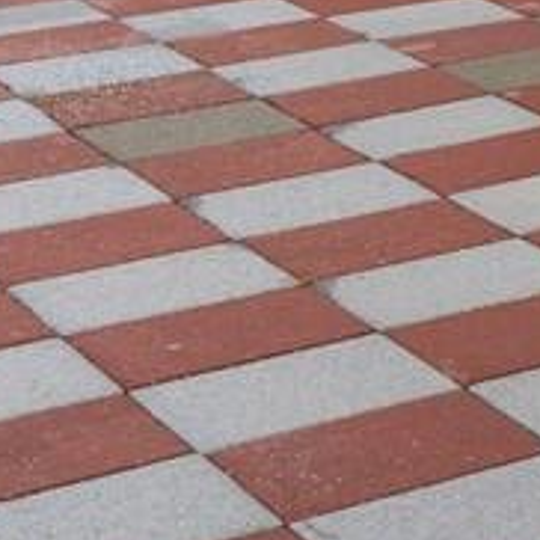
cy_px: -583
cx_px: 1813
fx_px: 2365
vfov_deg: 11.6
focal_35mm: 134
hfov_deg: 9.2
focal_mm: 14
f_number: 10
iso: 640
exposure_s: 1/160
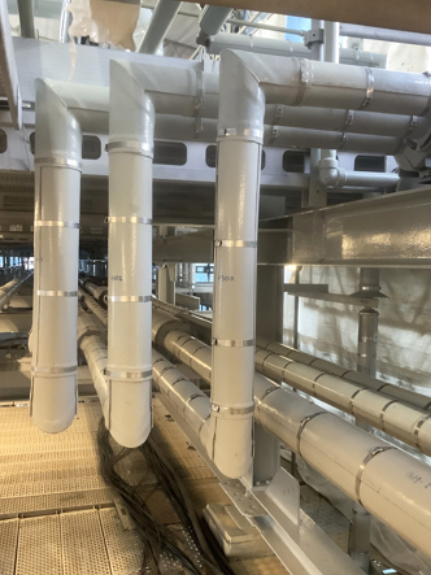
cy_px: 322
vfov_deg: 52.5
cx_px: 236
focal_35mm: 35
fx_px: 581
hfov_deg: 40.6
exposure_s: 1/33
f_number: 2.4
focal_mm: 3.3
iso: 320
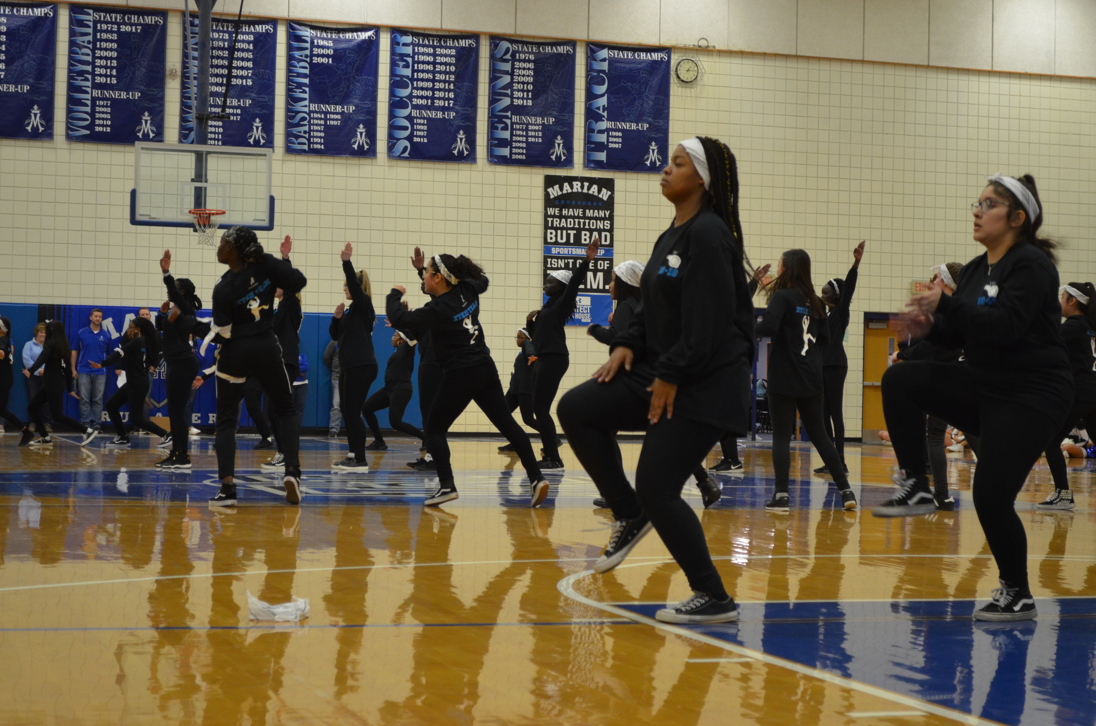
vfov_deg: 19.6
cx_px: 548
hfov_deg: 29.3
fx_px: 2096
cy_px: 363
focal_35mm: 69
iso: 1600
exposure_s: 1/125
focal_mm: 46
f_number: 5.3
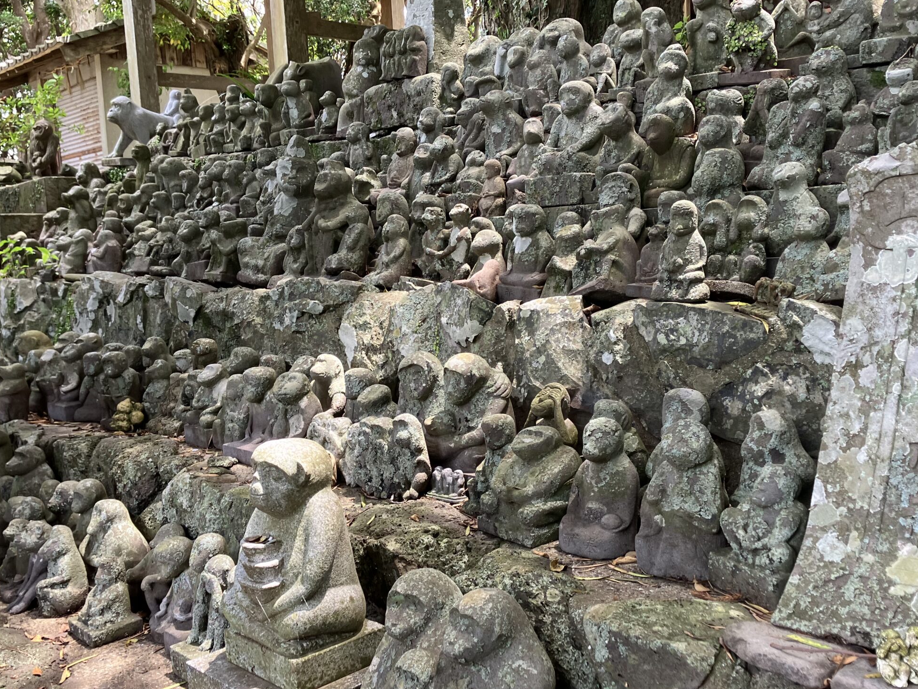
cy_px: 391
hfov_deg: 50.1
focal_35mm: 37
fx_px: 981
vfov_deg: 38.6
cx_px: 468
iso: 64
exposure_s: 1/121
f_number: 1.8
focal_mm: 3.99
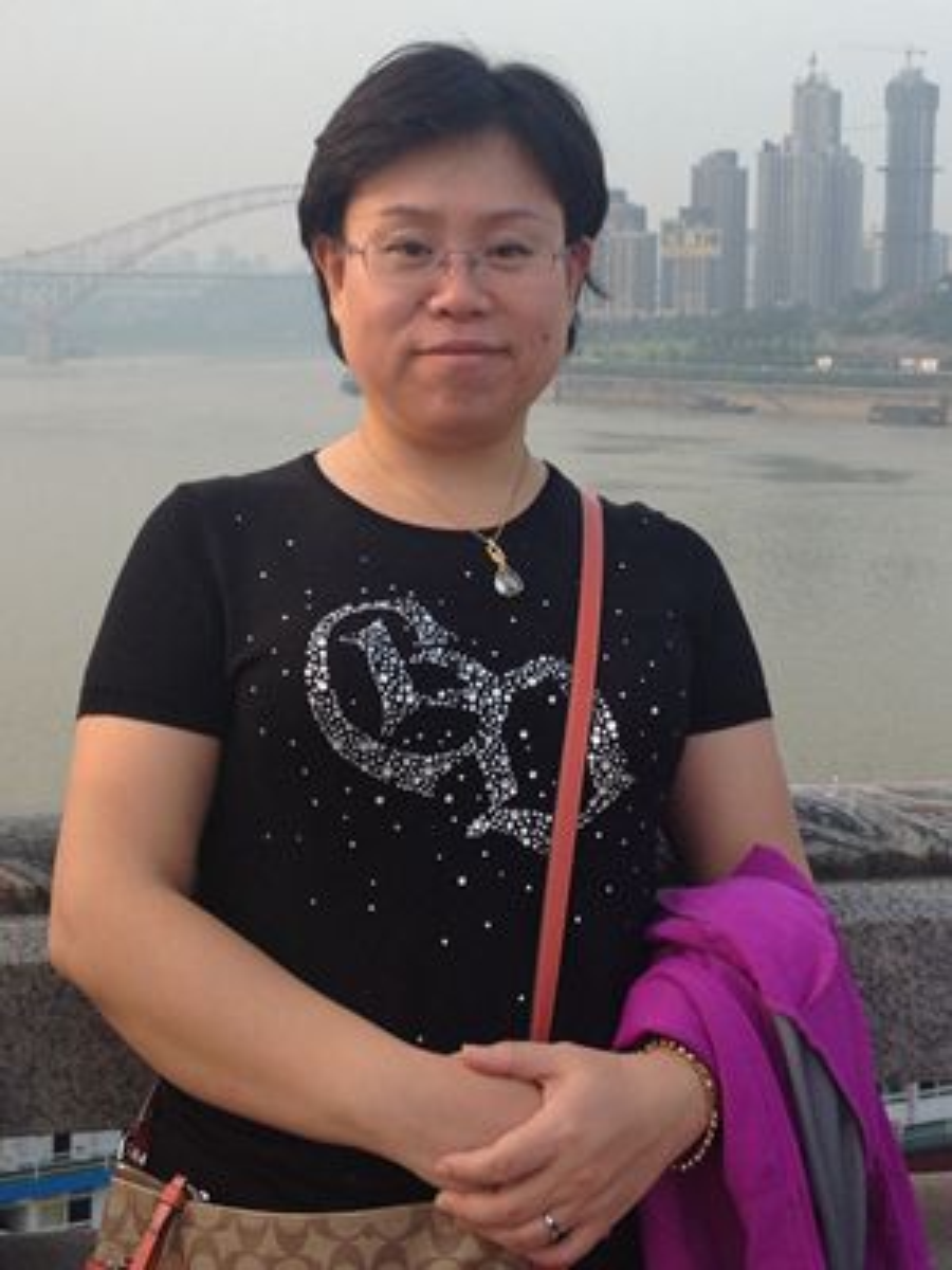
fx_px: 1283
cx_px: 476
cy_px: 635
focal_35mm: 35
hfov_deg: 40.7
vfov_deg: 52.6
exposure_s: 1/347
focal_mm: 4.28
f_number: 2.4
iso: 50
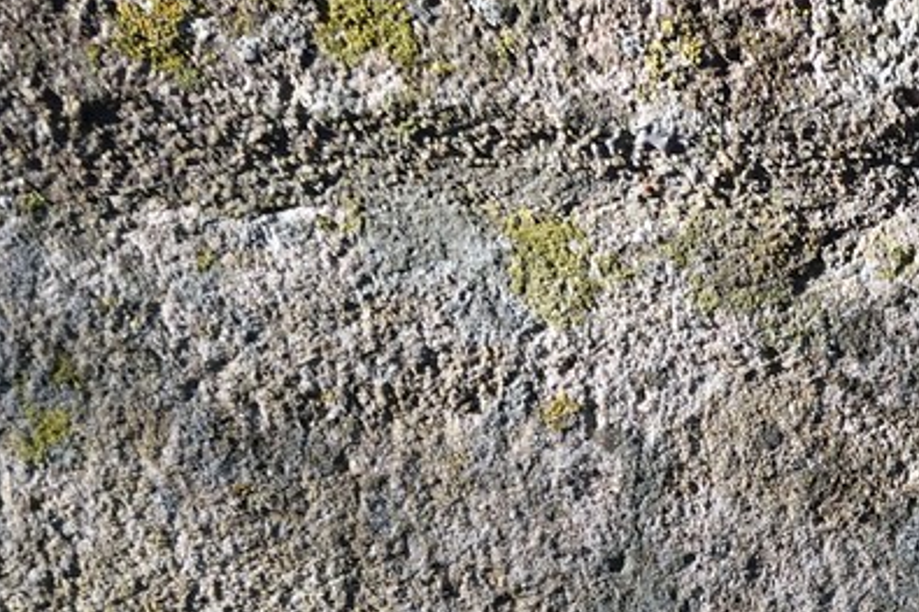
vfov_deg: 5.4
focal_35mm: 251
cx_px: 1836
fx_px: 6404
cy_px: 979
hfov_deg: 7.8
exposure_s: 1/100
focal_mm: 62
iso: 200
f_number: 8
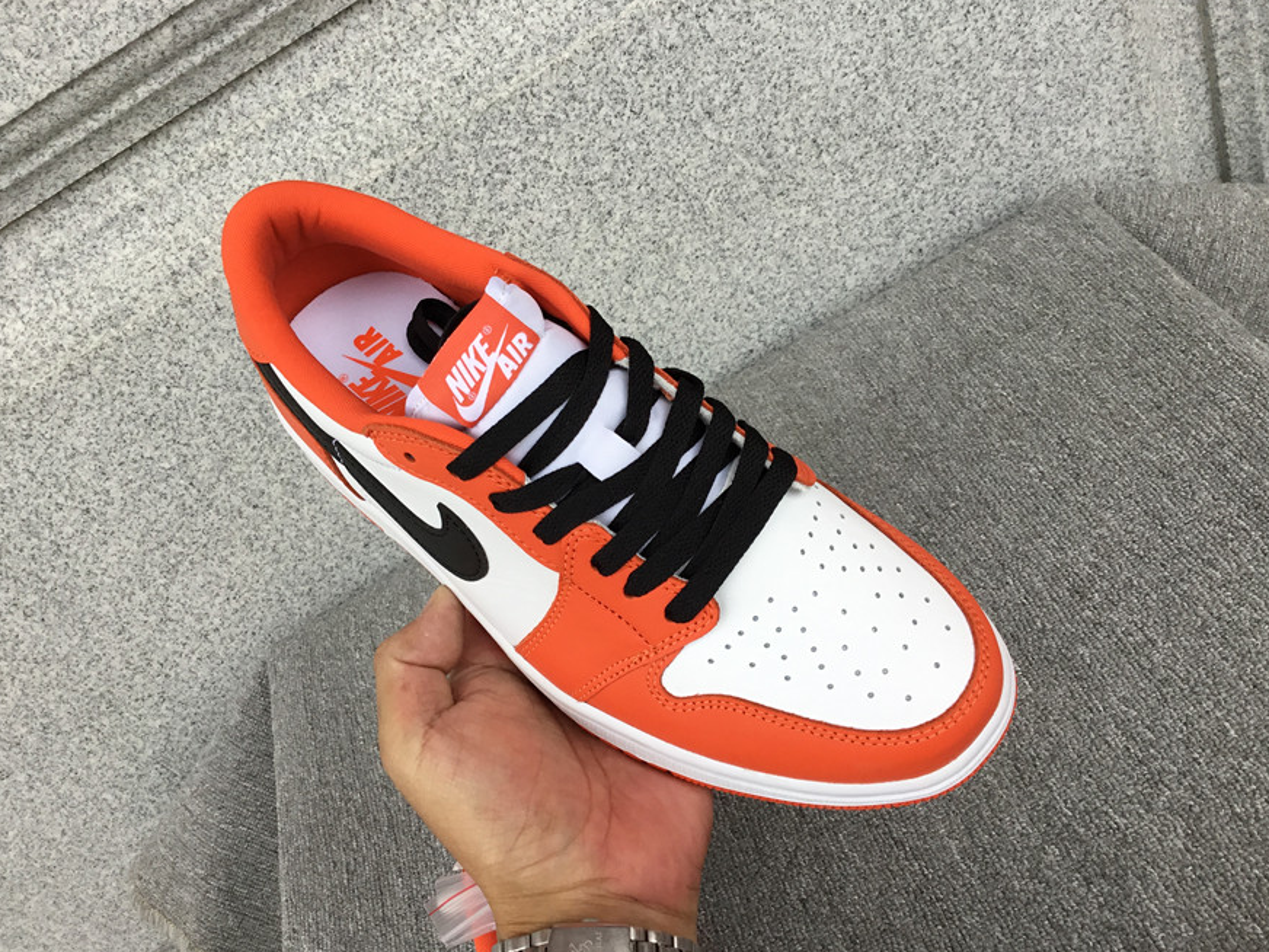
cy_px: 475
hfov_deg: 56.8
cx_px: 640
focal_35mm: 32
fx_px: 1173
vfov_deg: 44.2
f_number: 2.4
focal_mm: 3.3
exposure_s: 1/100
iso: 40
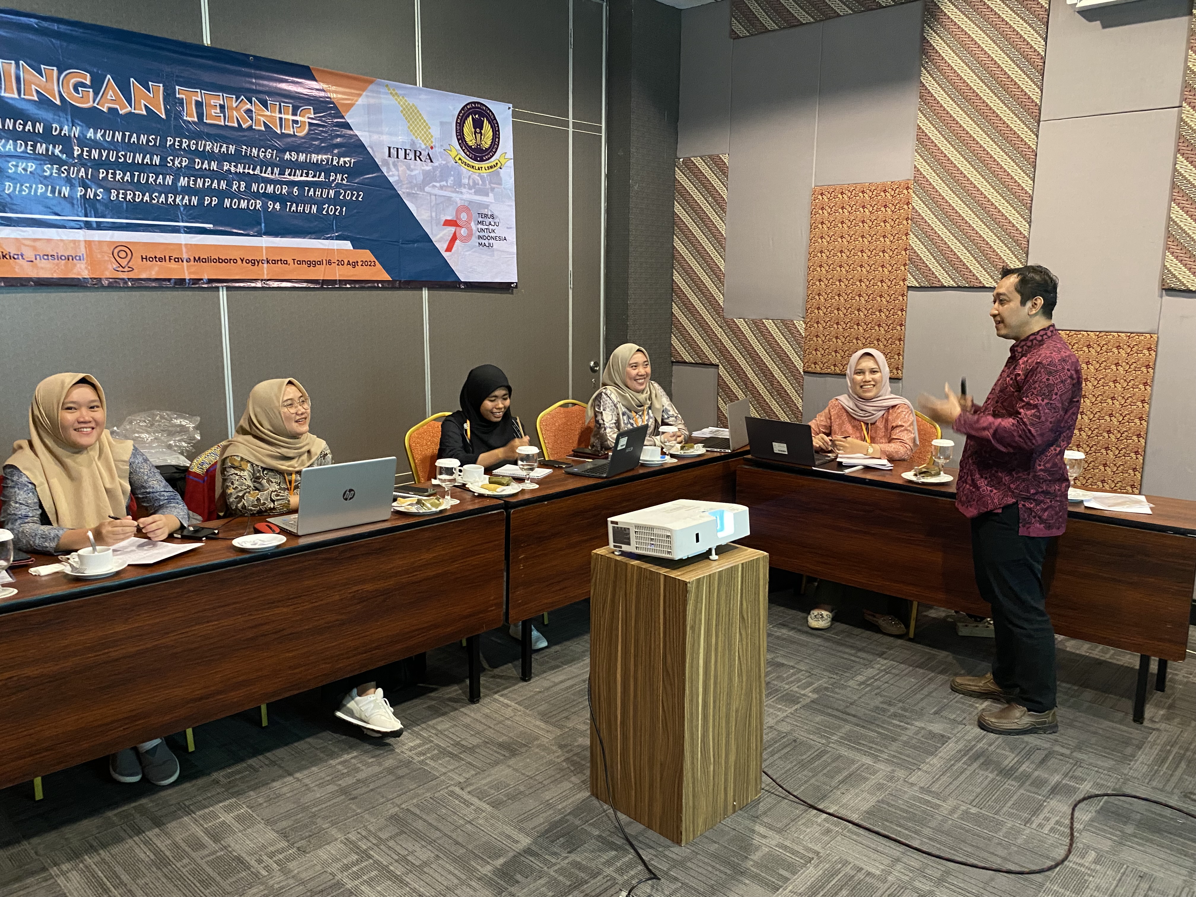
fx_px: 898
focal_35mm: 26
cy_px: 448
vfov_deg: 53.1
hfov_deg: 67.3
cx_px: 598
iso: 400
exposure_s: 1/25
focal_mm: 4.25
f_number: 1.8
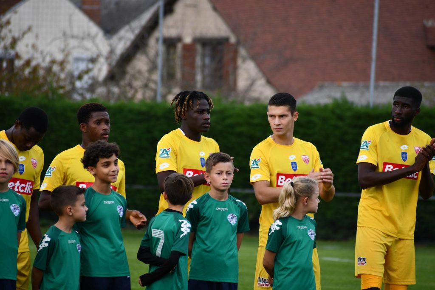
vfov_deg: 4.2
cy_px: 145
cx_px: 218
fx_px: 3988
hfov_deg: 6.2
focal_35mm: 330
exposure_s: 1/500
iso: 250
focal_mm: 220
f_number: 5.6
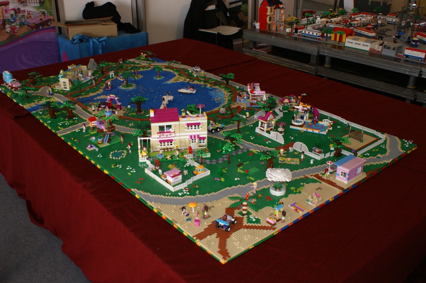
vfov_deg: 36.8
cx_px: 213
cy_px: 142
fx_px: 426
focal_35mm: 36
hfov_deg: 53.2
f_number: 5.6
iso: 400
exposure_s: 1/60
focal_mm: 24
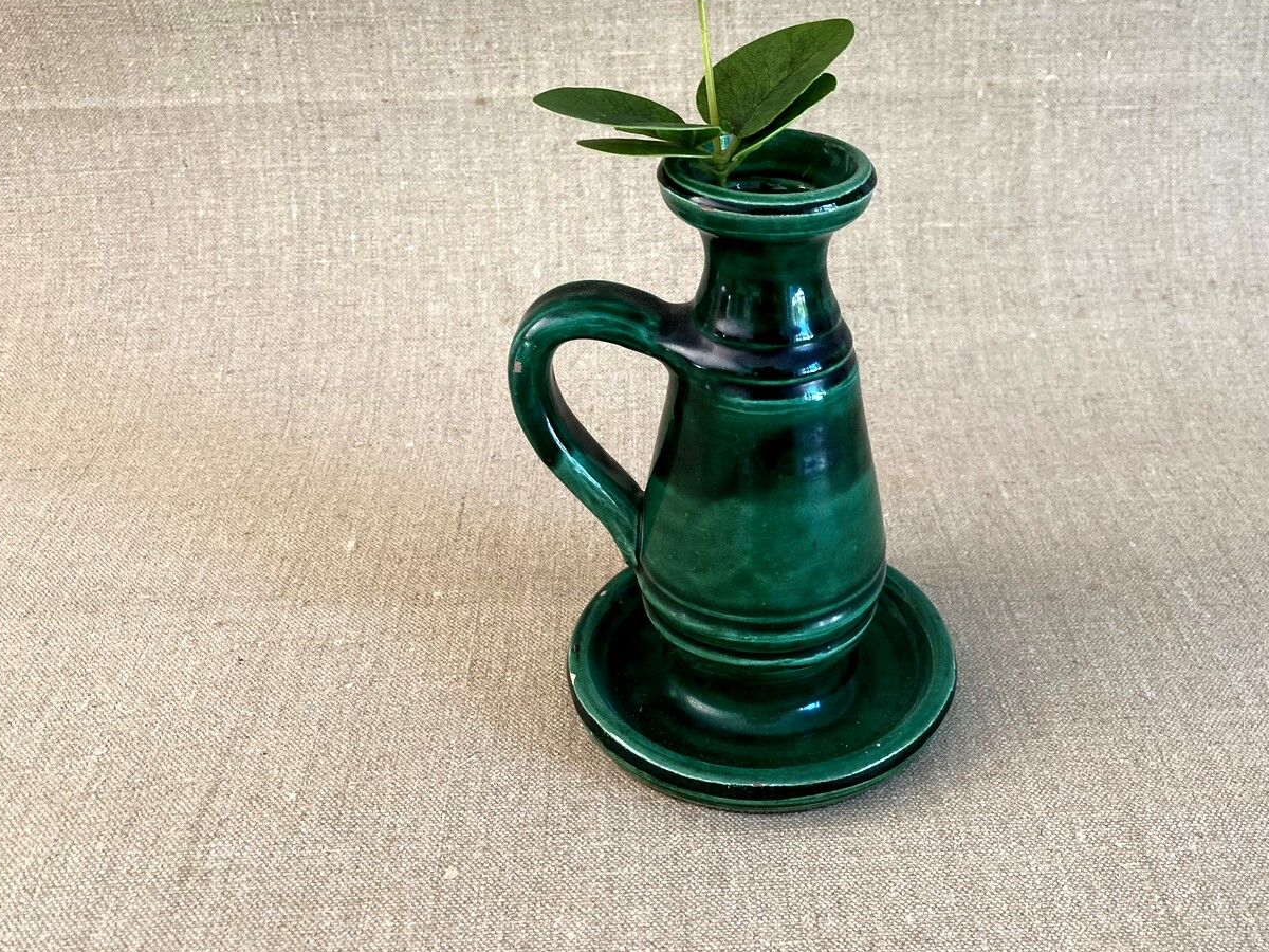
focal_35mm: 35
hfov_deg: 52.4
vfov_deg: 40.6
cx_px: 734
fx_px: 1283
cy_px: 400
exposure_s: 1/60
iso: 100
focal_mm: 3.99
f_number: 1.8
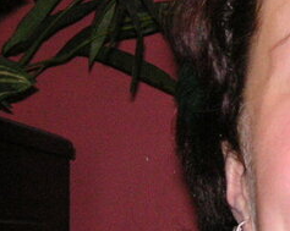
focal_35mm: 122
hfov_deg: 15.5
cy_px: 61
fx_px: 1046
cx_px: 291
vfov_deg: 12.6
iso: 160
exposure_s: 1/45
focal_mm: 6.1
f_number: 2.8
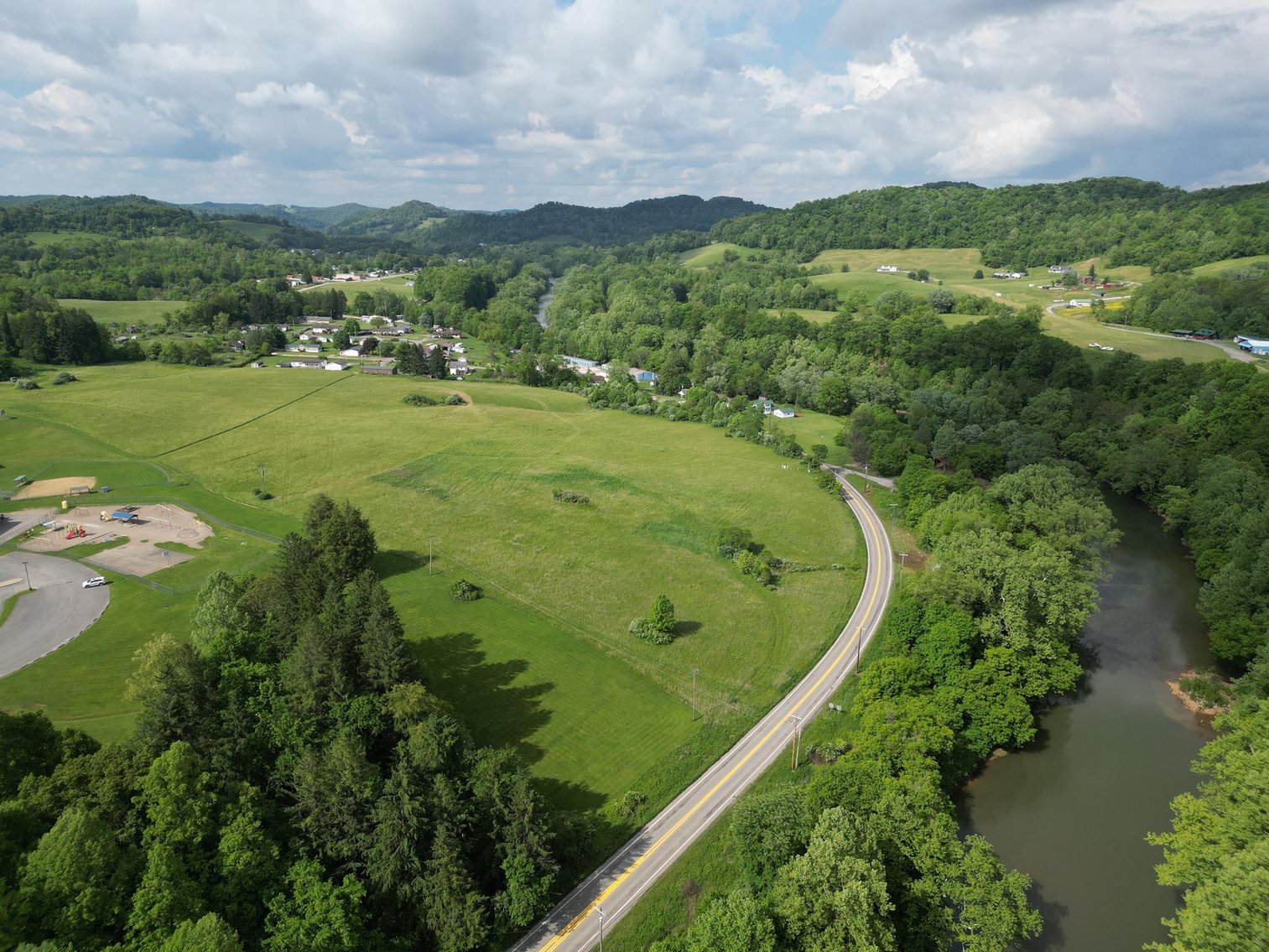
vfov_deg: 56.8
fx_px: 880
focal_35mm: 24
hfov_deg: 71.6
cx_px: 634
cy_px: 476
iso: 110
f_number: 1.7
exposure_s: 1/2500
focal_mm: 6.72
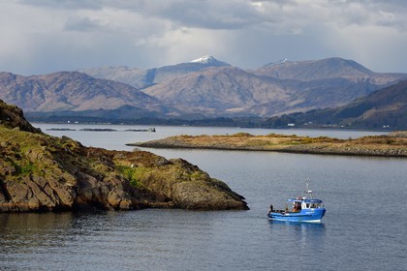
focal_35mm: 200
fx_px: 2261
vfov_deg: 6.9
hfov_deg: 10.3
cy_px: 136
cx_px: 204
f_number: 10
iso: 200
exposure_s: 1/320
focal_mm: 200
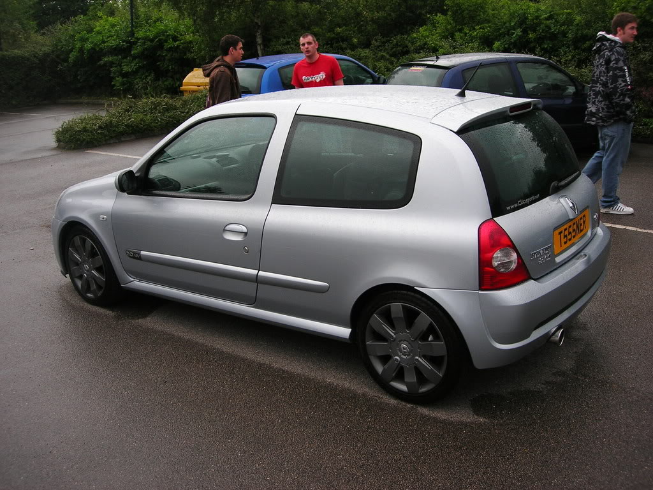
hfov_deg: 49.0
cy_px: 245
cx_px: 326
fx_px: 717
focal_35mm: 38
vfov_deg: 37.7
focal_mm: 7.8
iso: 64
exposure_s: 1/62.1
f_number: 2.8
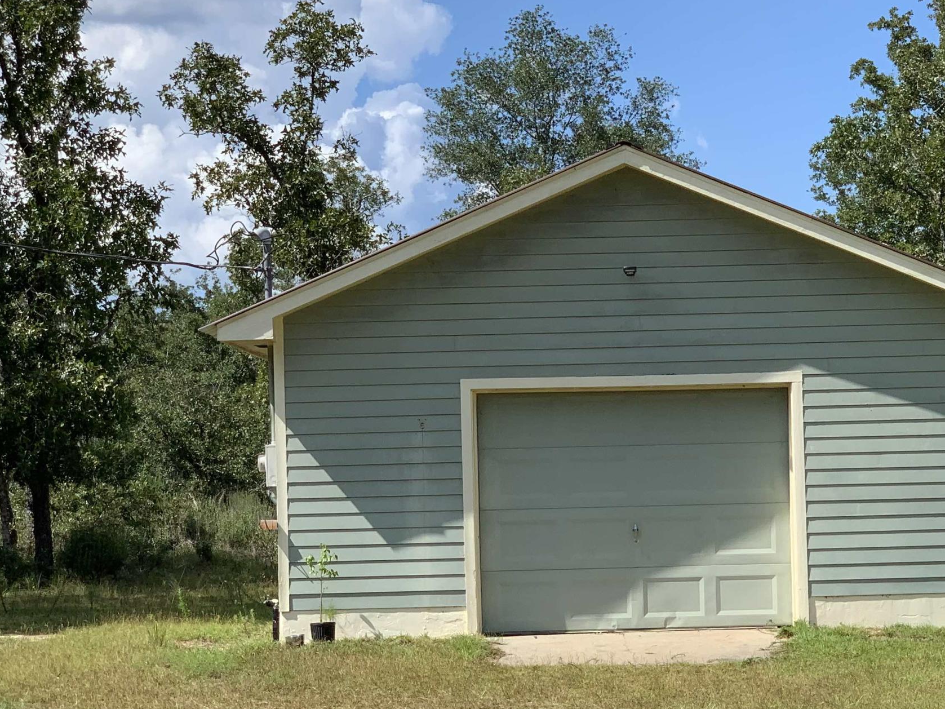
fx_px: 2539
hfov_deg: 20.8
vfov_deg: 15.9
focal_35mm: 93
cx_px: 767
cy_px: 403
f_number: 2.4
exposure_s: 1/1115
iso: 16
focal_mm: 6
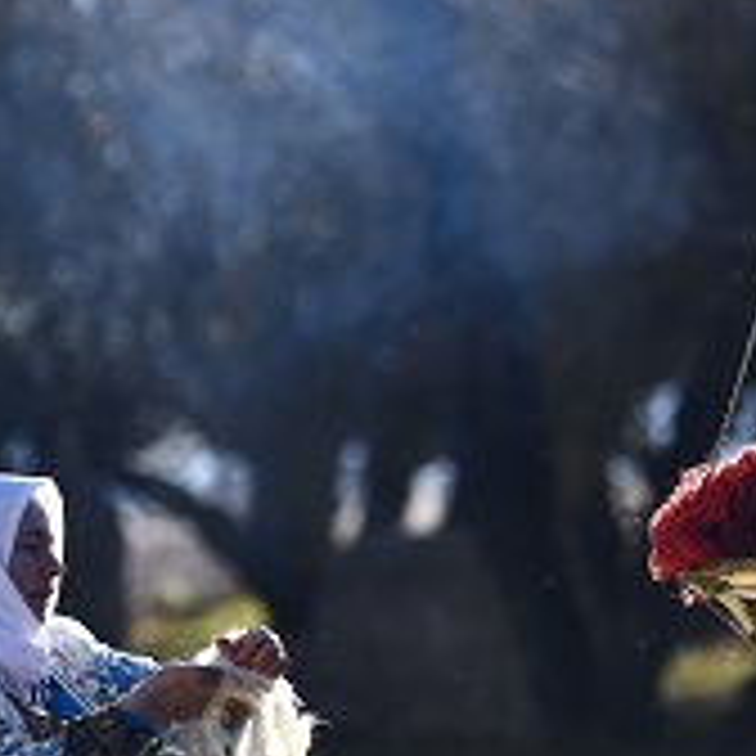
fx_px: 10847
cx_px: 832
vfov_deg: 4.0
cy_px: 486
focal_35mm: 439
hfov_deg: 4.0
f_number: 2.8
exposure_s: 1/3200
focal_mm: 145
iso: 250
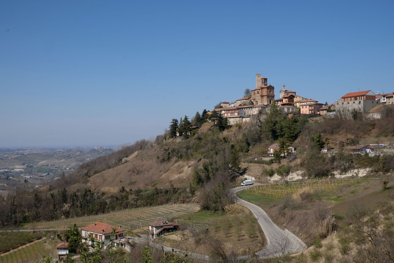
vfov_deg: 30.5
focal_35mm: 44
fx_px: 482
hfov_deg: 44.5
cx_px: 197
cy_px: 132
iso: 200
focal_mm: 29.6
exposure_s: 1/125
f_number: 18
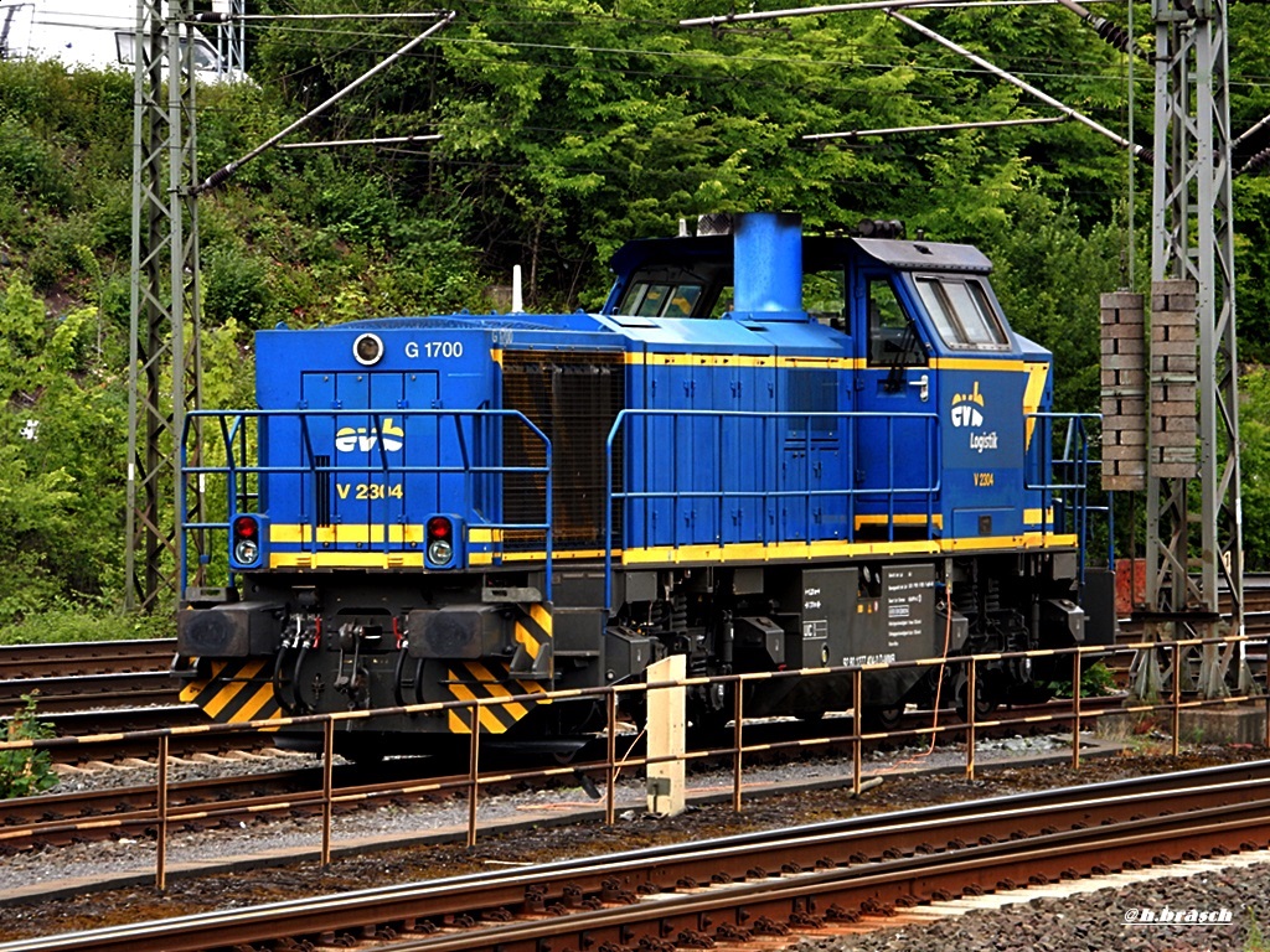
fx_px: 8402
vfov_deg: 6.5
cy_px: 476
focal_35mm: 229
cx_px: 635
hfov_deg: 8.6
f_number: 6.3
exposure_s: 1/80
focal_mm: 40.9
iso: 125
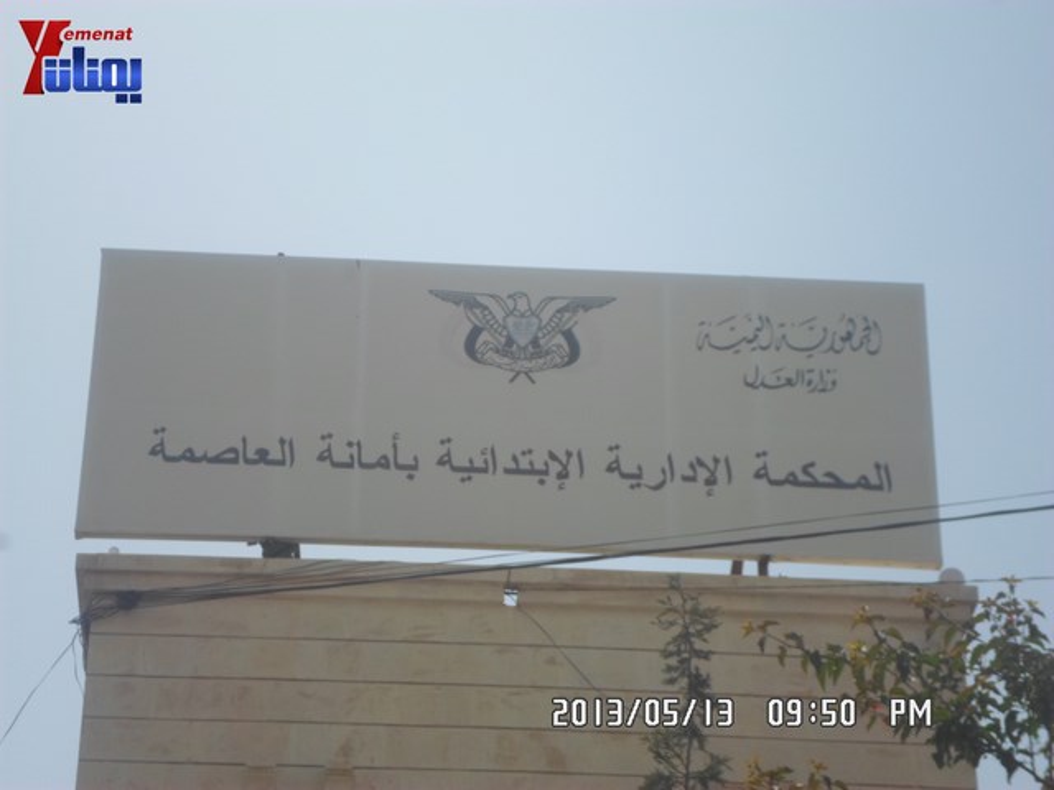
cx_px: 527
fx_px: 3349
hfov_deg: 17.9
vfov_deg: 13.5
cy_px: 395
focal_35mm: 110
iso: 80
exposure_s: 1/500
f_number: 5.7
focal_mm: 19.8
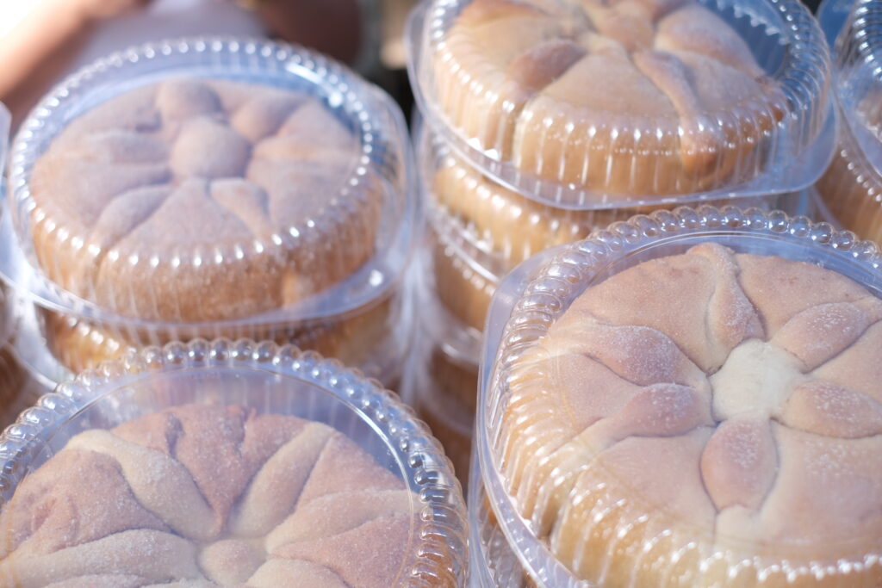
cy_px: 294
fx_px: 1299
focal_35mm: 53
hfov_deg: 37.5
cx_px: 441
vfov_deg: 25.5
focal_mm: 35
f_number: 2
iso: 160
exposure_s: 1/120
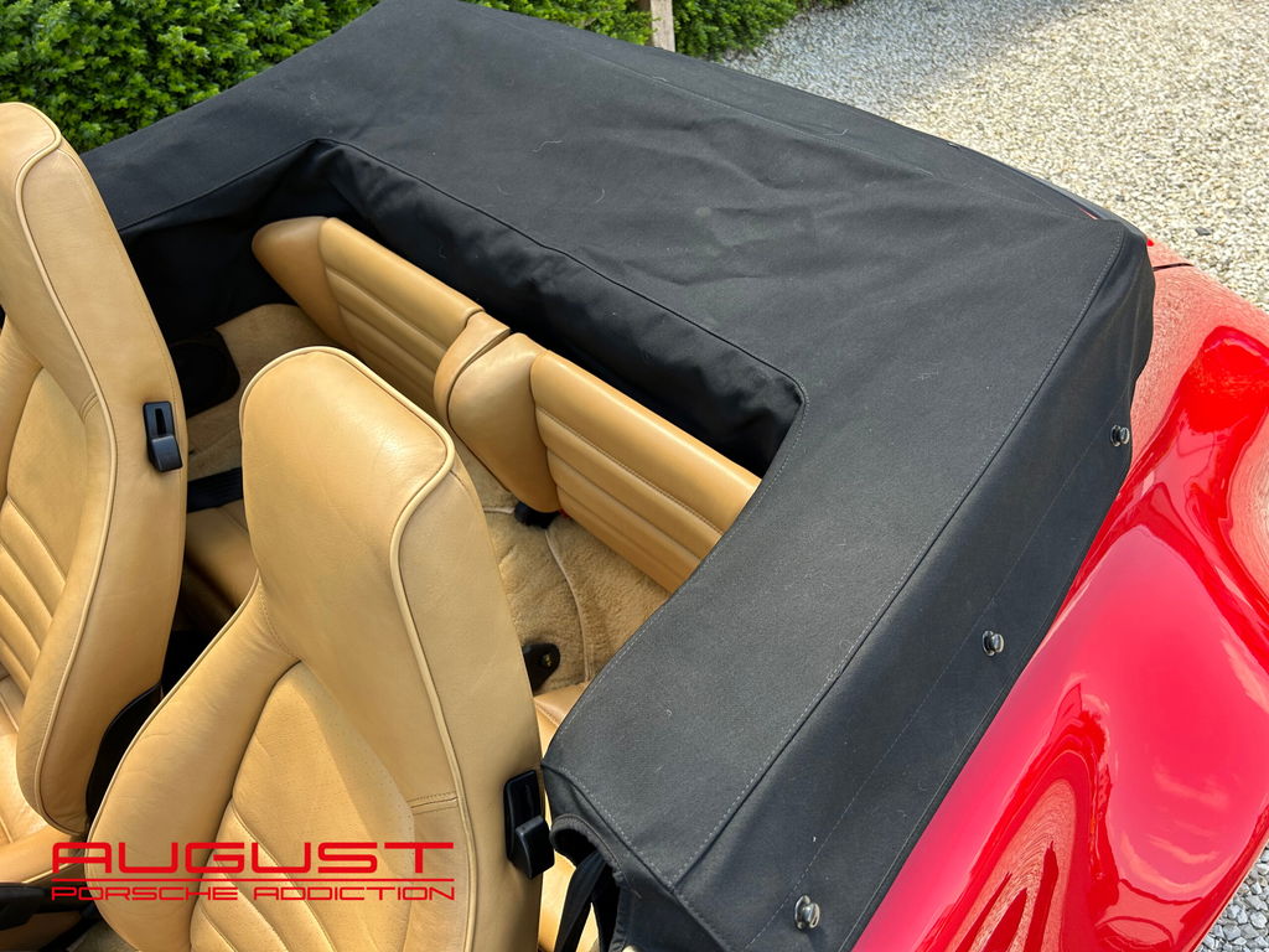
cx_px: 634
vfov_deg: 53.1
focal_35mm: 26
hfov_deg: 67.3
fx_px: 953
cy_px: 476
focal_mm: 5.7
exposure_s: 1/380
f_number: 1.5
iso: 50
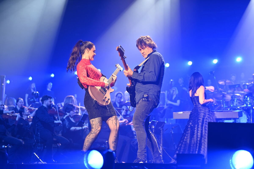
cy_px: 84
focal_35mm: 70
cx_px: 127
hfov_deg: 28.9
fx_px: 494
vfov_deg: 19.4
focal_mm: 70
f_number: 2.8
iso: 800
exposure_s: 1/200
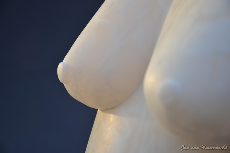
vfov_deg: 12.1
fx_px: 717
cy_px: 76
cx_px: 115
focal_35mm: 112
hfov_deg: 18.2
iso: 200
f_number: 5.3
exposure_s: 1/125
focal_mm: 75
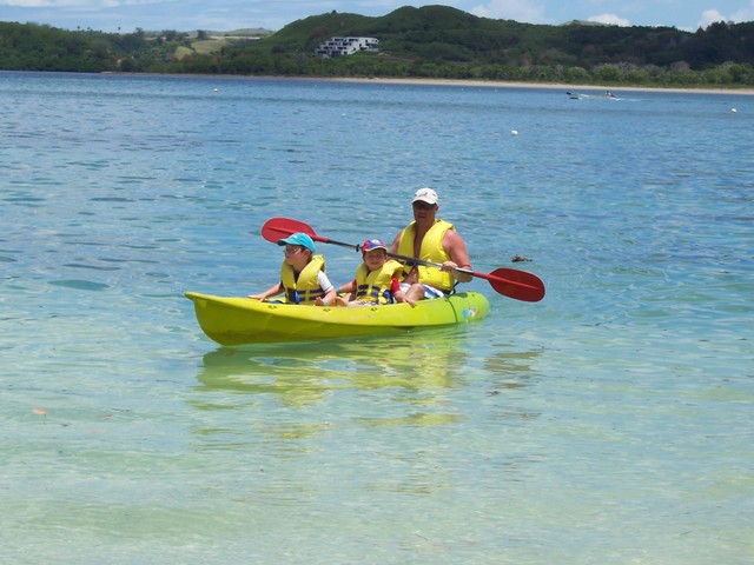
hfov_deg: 19.3
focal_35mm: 102
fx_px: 2222
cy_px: 282
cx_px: 377
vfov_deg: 14.5
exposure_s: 1/250
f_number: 9.5
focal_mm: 16.8
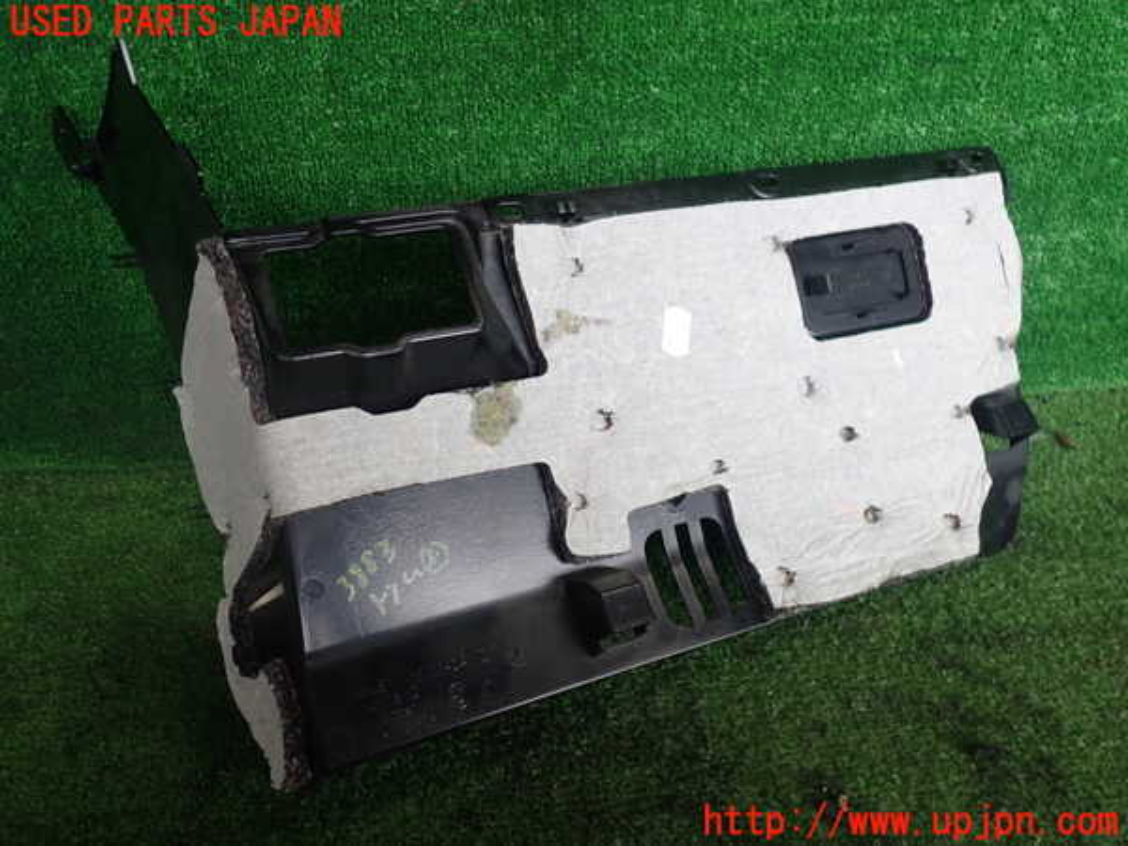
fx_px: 978
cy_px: 423
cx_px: 564
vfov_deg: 46.8
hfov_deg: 60.0
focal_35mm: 30
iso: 200
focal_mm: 5.4
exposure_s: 1/125
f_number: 2.3
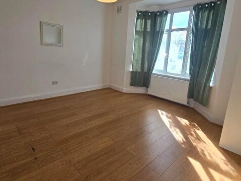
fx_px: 132
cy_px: 80
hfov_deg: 84.7
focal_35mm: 19
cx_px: 121
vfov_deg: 68.4
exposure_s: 1/303
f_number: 2.2
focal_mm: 2.2
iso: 50
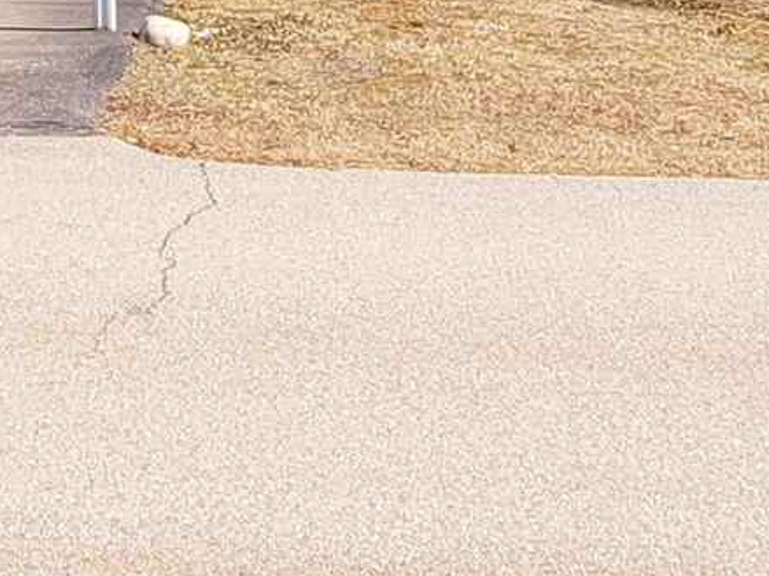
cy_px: -389
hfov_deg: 21.2
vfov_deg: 14.6
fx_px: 2021
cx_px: 109
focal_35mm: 91
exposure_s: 1/1429
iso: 40
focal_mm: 1.74
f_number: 2.2
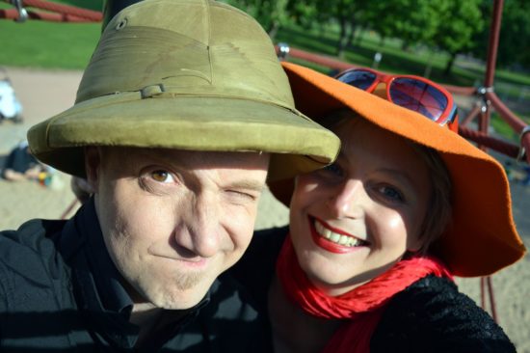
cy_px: 176
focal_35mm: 32
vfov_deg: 41.7
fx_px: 463
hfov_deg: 59.5
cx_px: 265
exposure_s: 1/800
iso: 100
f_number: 3.8
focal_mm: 21
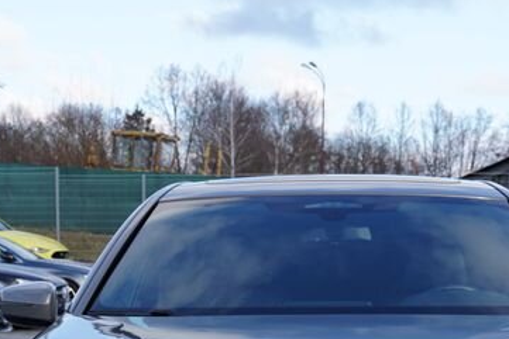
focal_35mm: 85
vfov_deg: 15.4
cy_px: 430
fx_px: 1202
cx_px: 329
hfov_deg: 23.8
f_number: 5.6
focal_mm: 30
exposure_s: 1/125
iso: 100
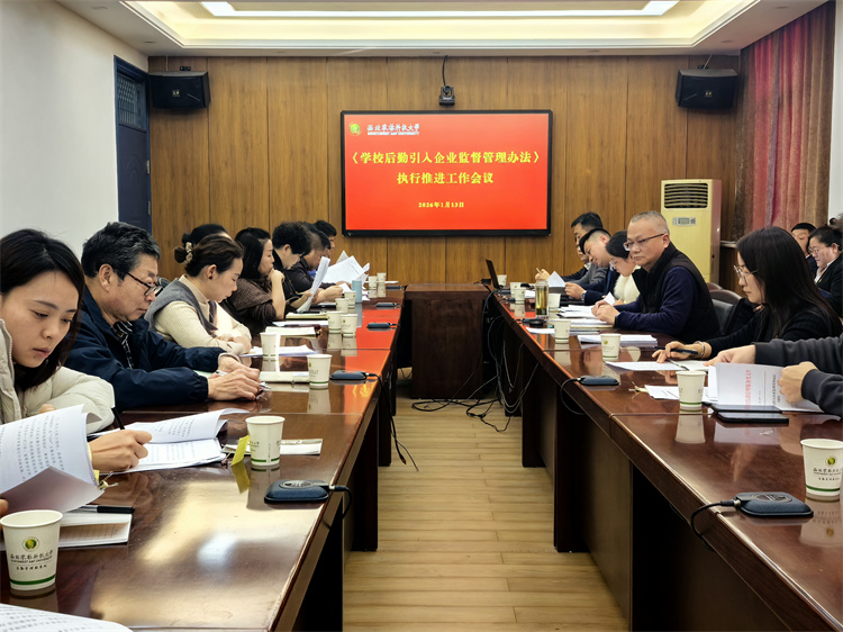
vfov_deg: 33.6
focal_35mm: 43
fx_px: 1047
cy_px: 316
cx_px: 422
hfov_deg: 43.9
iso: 160
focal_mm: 5.75
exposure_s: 1/50
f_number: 4
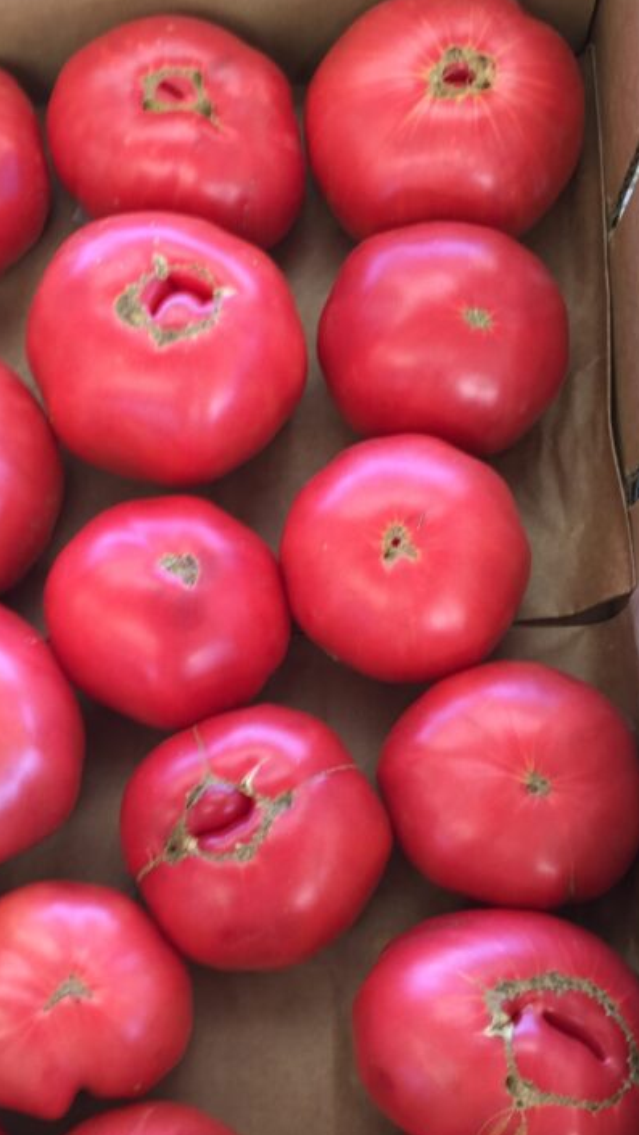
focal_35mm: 43
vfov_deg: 46.9
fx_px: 1294
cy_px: 707
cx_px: 134
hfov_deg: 27.2
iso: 32
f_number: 2.2
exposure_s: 1/50
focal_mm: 4.15
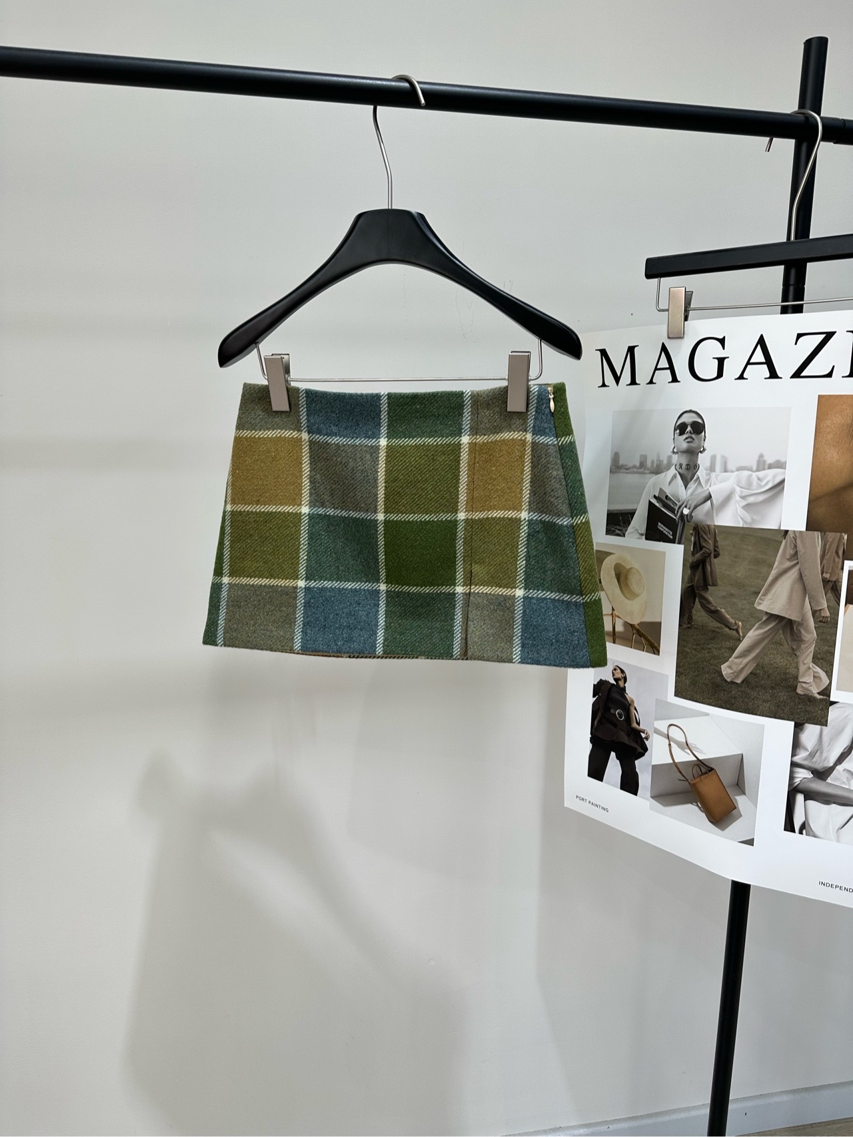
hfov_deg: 56.8
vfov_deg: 71.6
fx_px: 789
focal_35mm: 24
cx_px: 426
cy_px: 568
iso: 80
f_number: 1.78
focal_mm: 6.86
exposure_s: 1/121
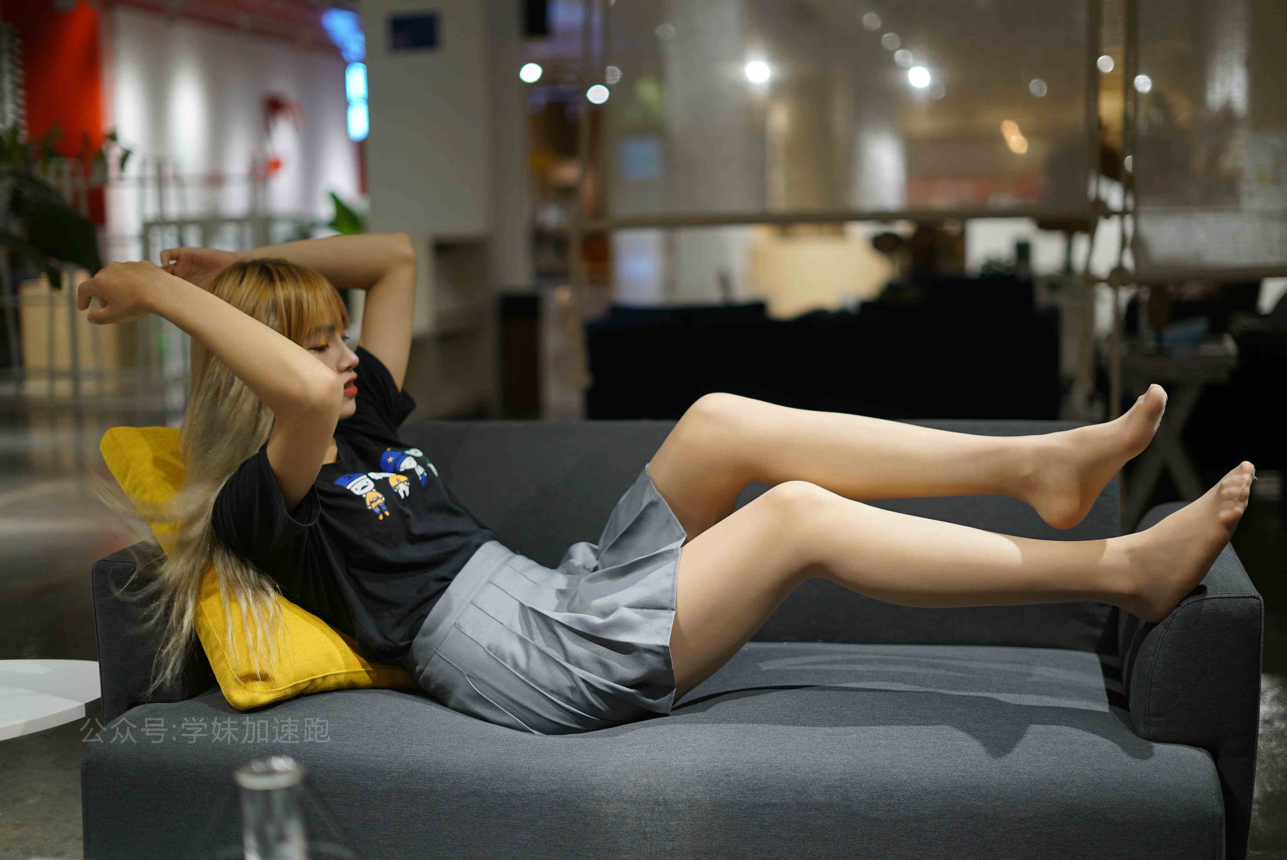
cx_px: 644
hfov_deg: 39.6
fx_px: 1788
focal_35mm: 50
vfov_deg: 27.0
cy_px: 430
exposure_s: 1/160
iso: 200
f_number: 1.8
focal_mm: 50
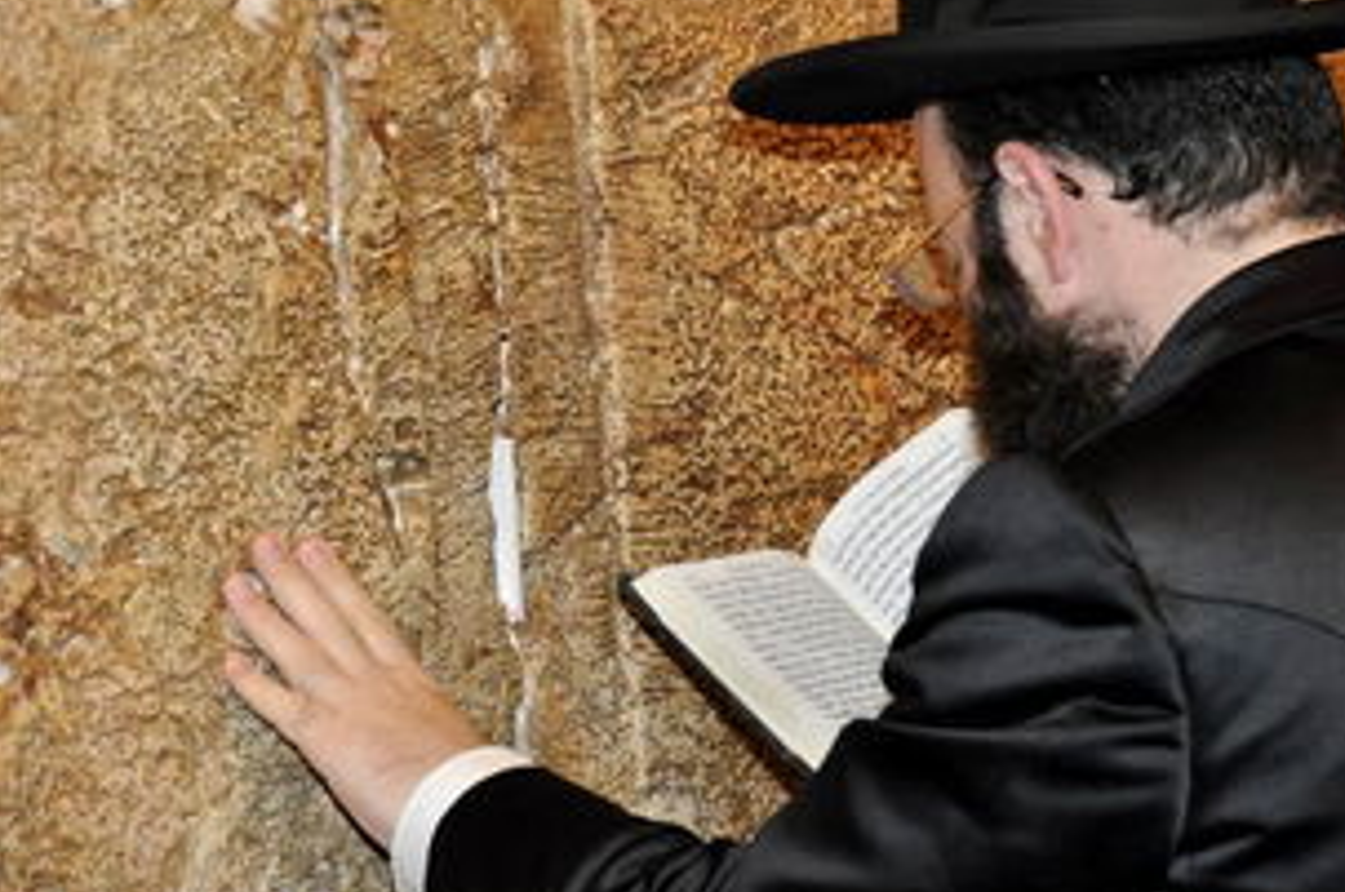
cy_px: 339
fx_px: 5545
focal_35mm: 149
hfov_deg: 13.8
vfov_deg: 9.2
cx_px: 883
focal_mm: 75
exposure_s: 1/60
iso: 800
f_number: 5
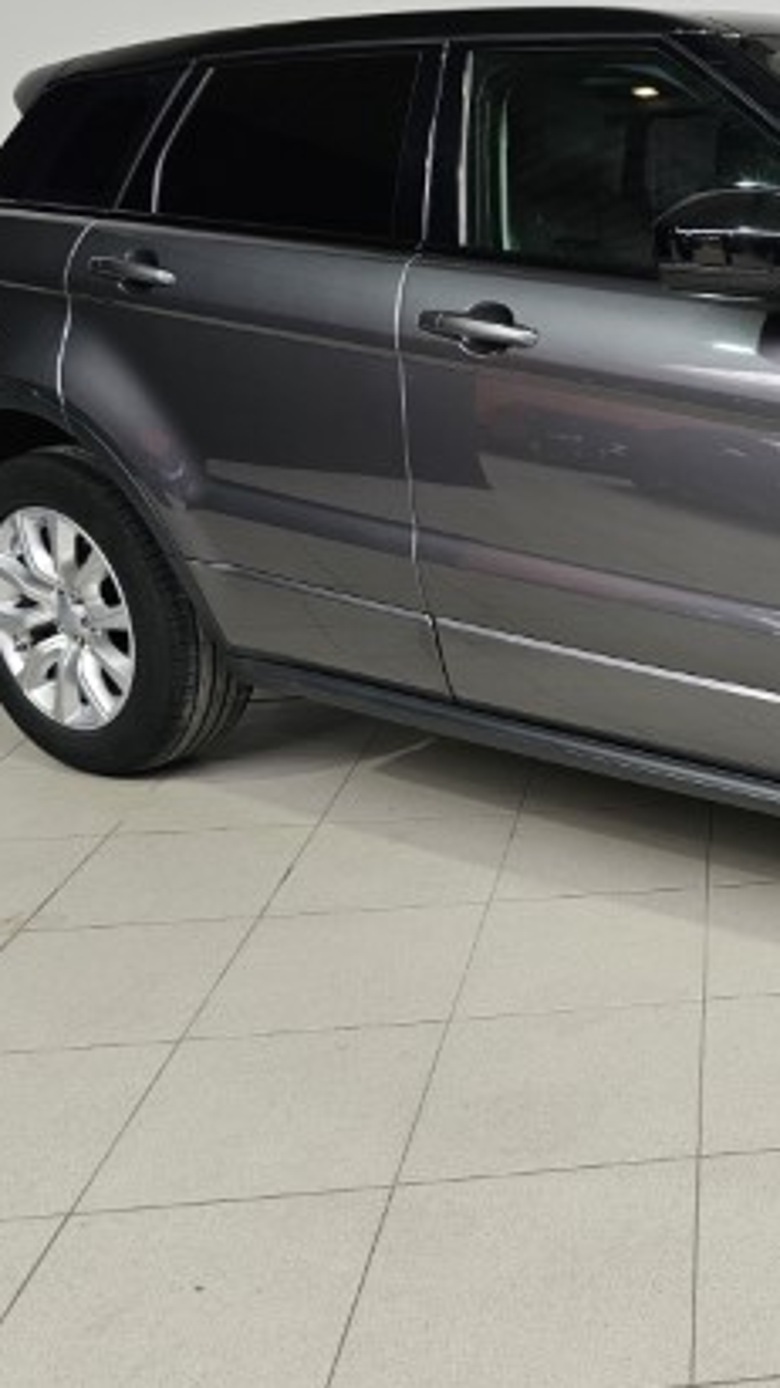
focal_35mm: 39
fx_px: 1435
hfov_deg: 26.7
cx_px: 956
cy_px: 591
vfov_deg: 51.4
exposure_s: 1/190
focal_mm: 6.3
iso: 80
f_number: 1.7
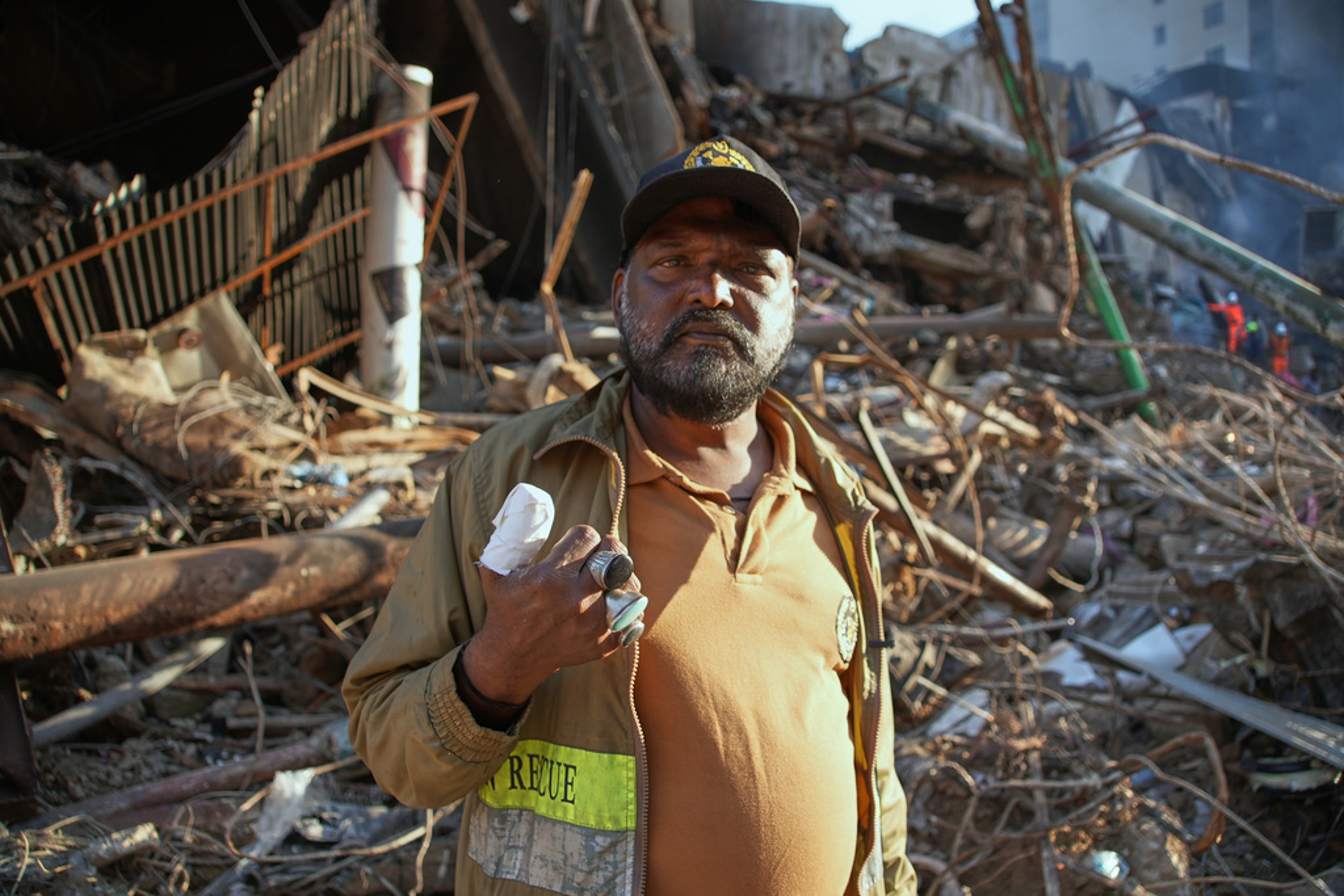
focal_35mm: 78
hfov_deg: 26.0
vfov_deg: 17.5
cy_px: 448
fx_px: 2912
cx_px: 672
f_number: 5.6
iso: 100
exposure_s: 1/160
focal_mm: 78
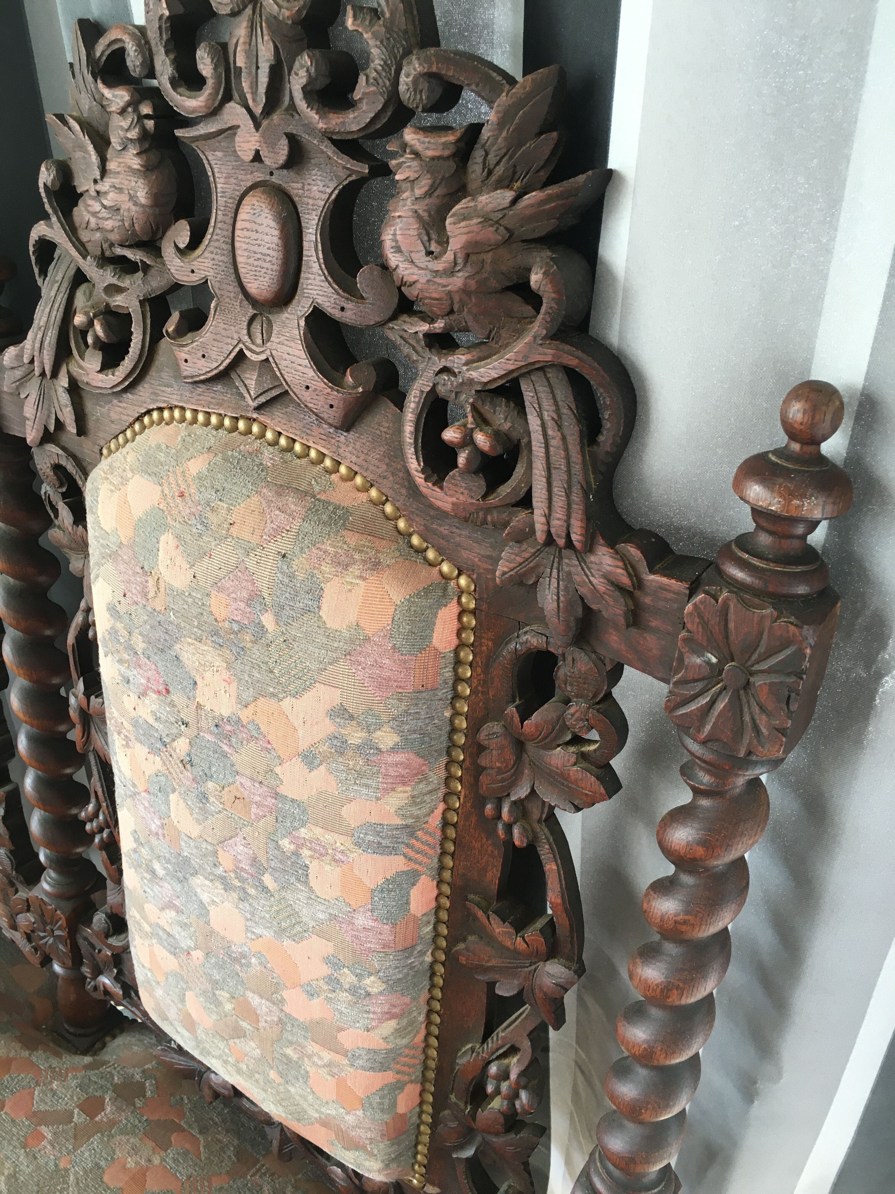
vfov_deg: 61.7
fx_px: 1000
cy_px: 597
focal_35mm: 29
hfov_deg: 48.2
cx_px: 448
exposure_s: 1/33
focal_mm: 4.15
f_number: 2.2
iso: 80
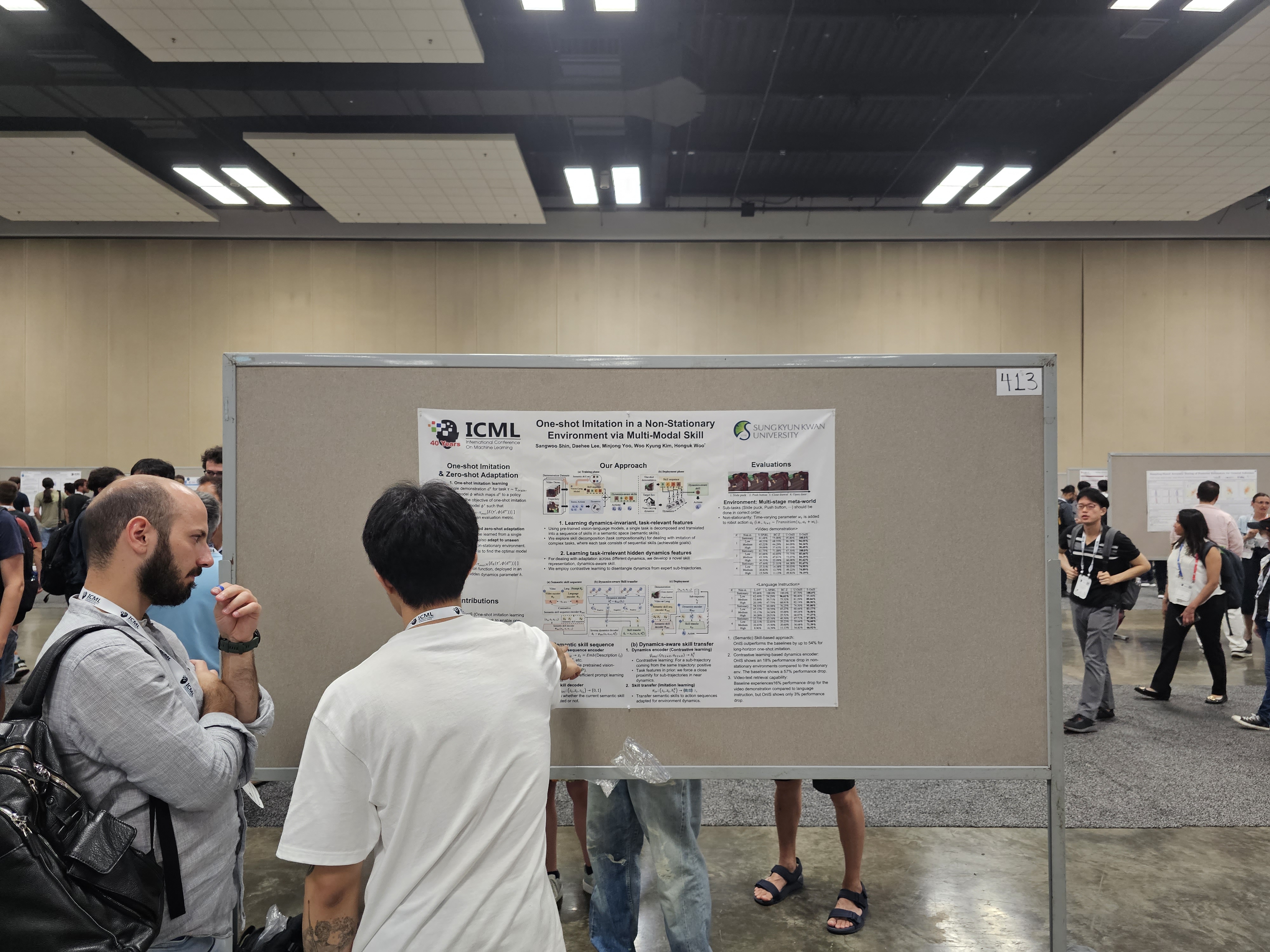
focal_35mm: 23
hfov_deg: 73.9
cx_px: 635
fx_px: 844
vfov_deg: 58.9
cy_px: 476
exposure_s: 1/120
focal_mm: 6.3
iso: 250
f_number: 1.7
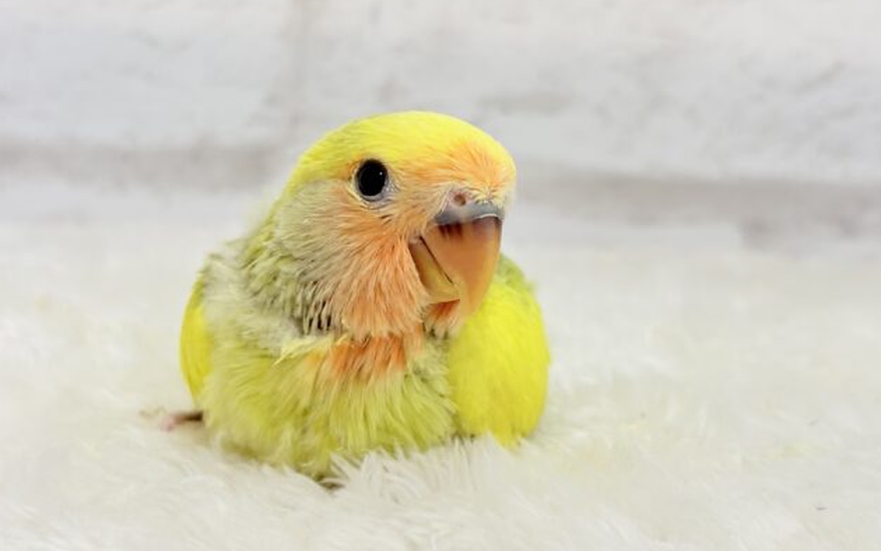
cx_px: 438
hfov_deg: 36.3
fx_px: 1345
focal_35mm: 56
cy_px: 259
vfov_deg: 23.2
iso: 64
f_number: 1.6
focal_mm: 5.96
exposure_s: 1/100
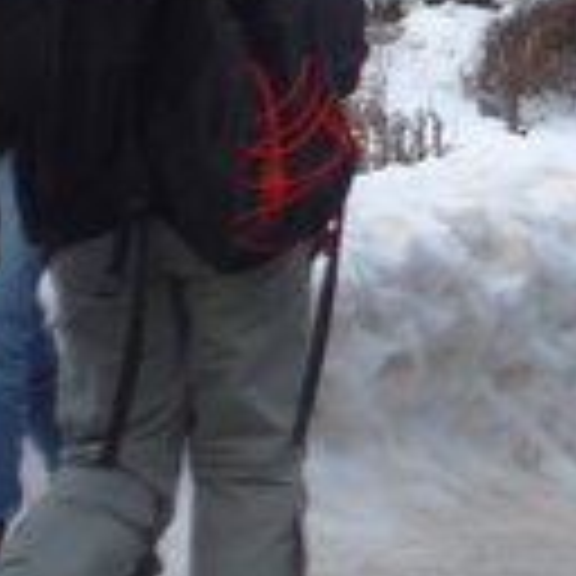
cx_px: 1912
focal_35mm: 578
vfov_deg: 3.0
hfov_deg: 3.0
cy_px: -418
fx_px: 10881
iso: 80
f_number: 4.1
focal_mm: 14.2
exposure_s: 1/125
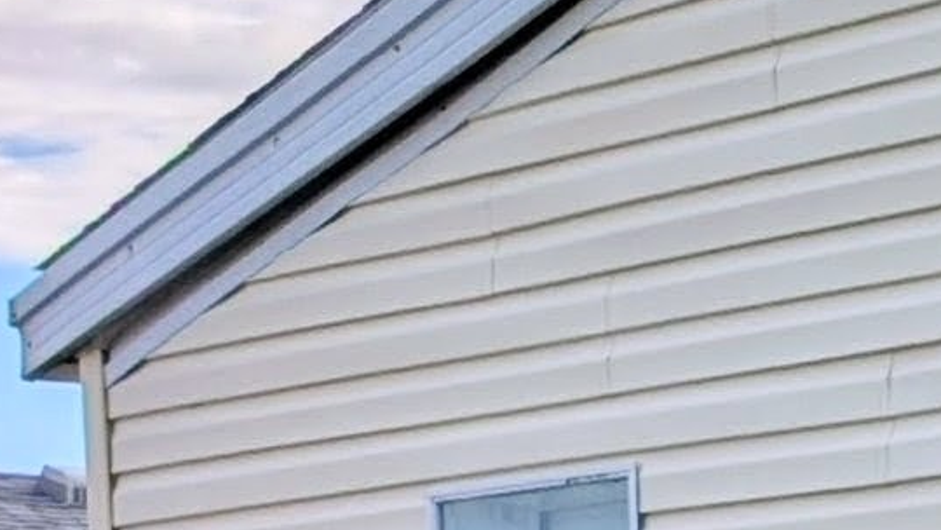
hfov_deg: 8.2
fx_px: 4916
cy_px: 1357
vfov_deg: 5.9
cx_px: 3359
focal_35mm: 197
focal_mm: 6.9
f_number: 1.68
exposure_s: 1/3378
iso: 17
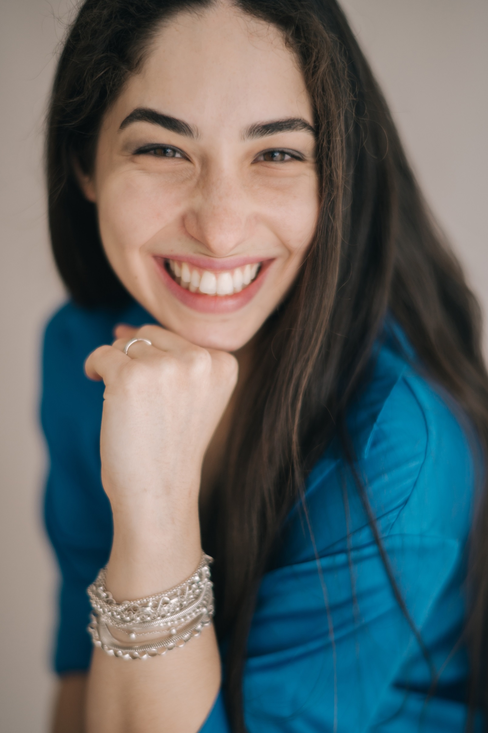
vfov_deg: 34.5
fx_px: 1181
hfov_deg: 23.3
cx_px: 244
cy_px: 366
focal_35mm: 58
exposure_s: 1/1000
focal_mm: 58
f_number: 1.4
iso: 500
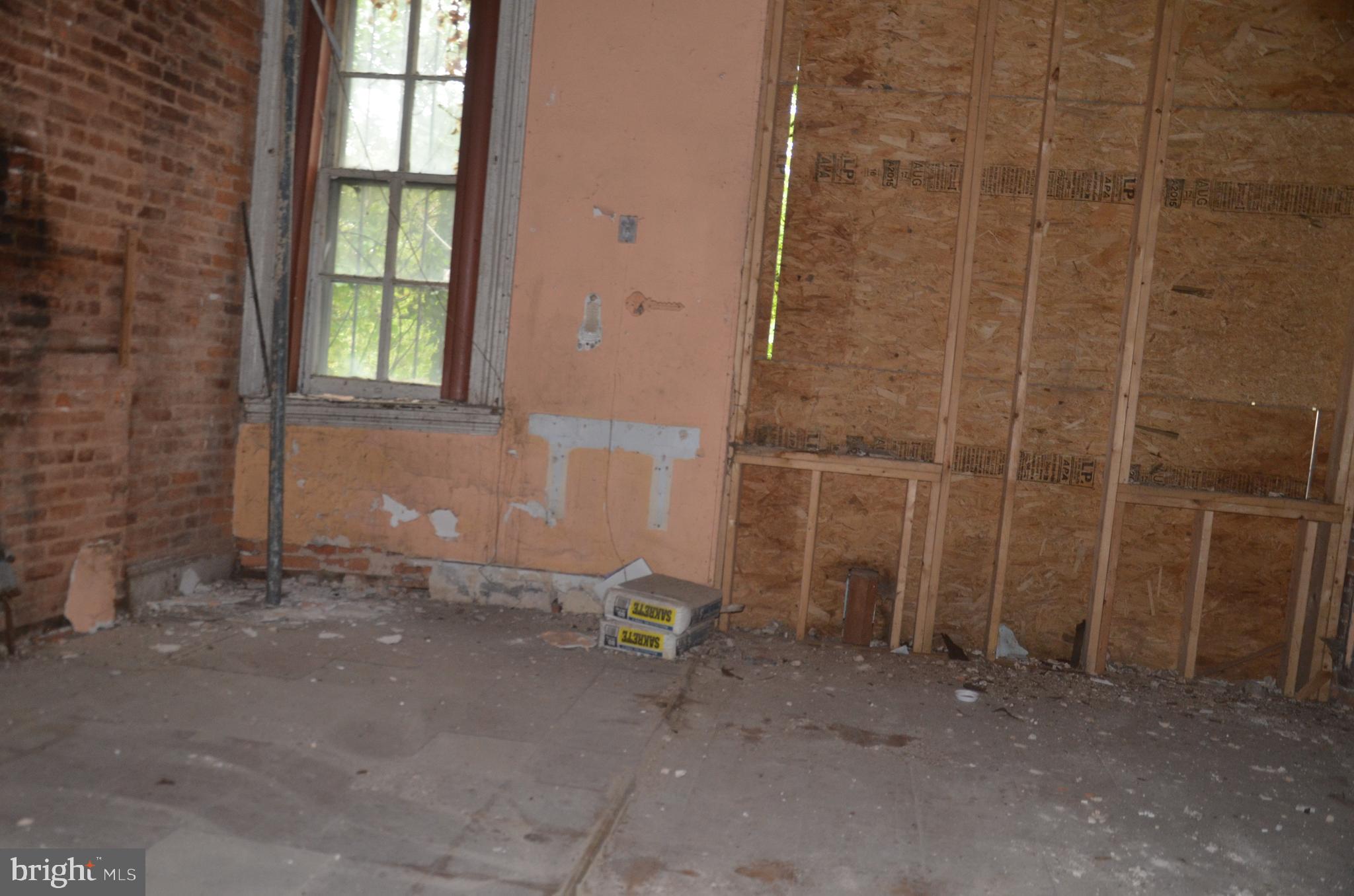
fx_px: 1238
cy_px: 448
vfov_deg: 39.8
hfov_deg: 57.3
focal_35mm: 33
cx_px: 677
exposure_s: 1/60
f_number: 4
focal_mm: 22
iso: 800
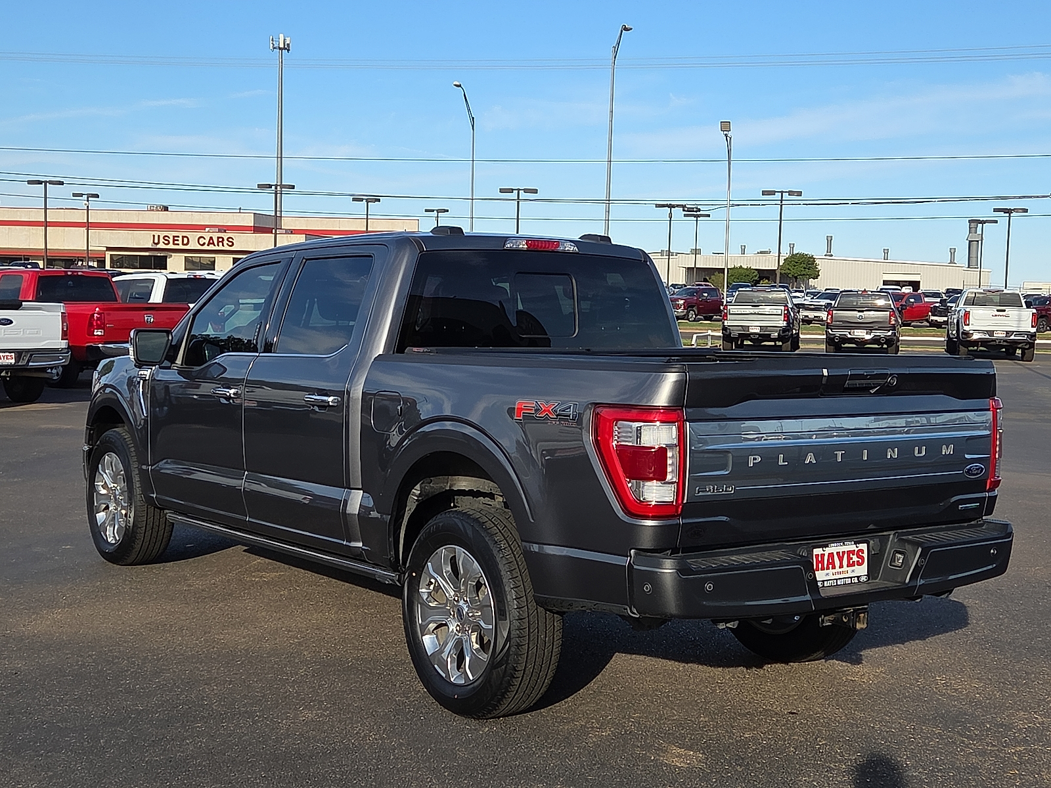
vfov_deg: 30.3
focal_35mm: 48
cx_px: 526
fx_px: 1457
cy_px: 394
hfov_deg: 39.7
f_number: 1.8
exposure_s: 1/5000
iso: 76
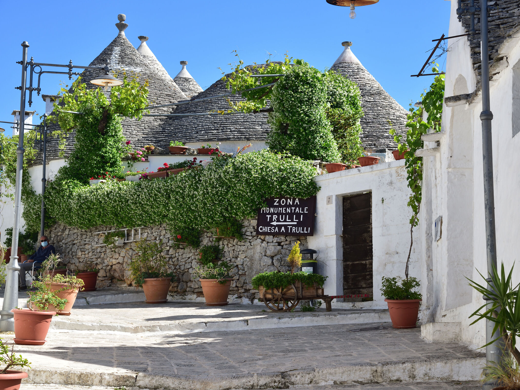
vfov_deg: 19.4
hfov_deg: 25.7
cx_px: 273
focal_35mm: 76
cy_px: 195
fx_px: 1142
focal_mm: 70
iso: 200
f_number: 10
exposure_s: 1/250
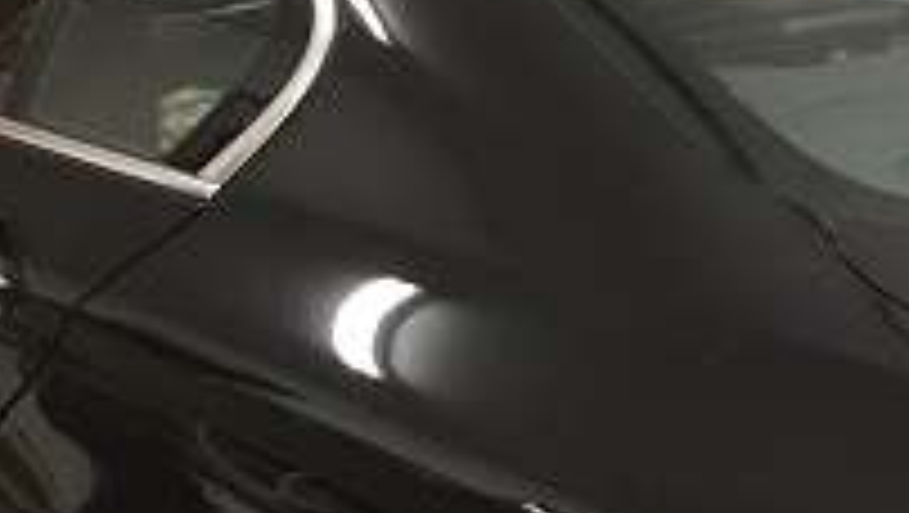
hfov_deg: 29.3
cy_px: 277
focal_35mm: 72
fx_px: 1737
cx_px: 369
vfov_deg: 16.8
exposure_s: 1/30
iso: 160
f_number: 2.2
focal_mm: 4.15
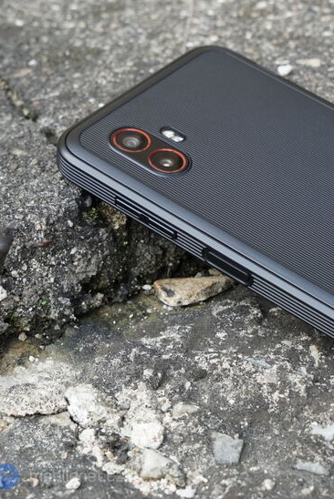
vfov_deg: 29.6
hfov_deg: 19.3
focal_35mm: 68
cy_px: 249
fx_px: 945
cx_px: 361
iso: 500
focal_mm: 45
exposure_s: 1/125
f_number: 9
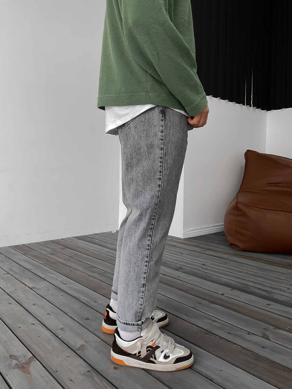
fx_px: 326
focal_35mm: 29
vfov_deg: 61.7
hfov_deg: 48.2
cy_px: 194
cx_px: 146
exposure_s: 1/120
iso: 50
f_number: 1.8
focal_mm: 3
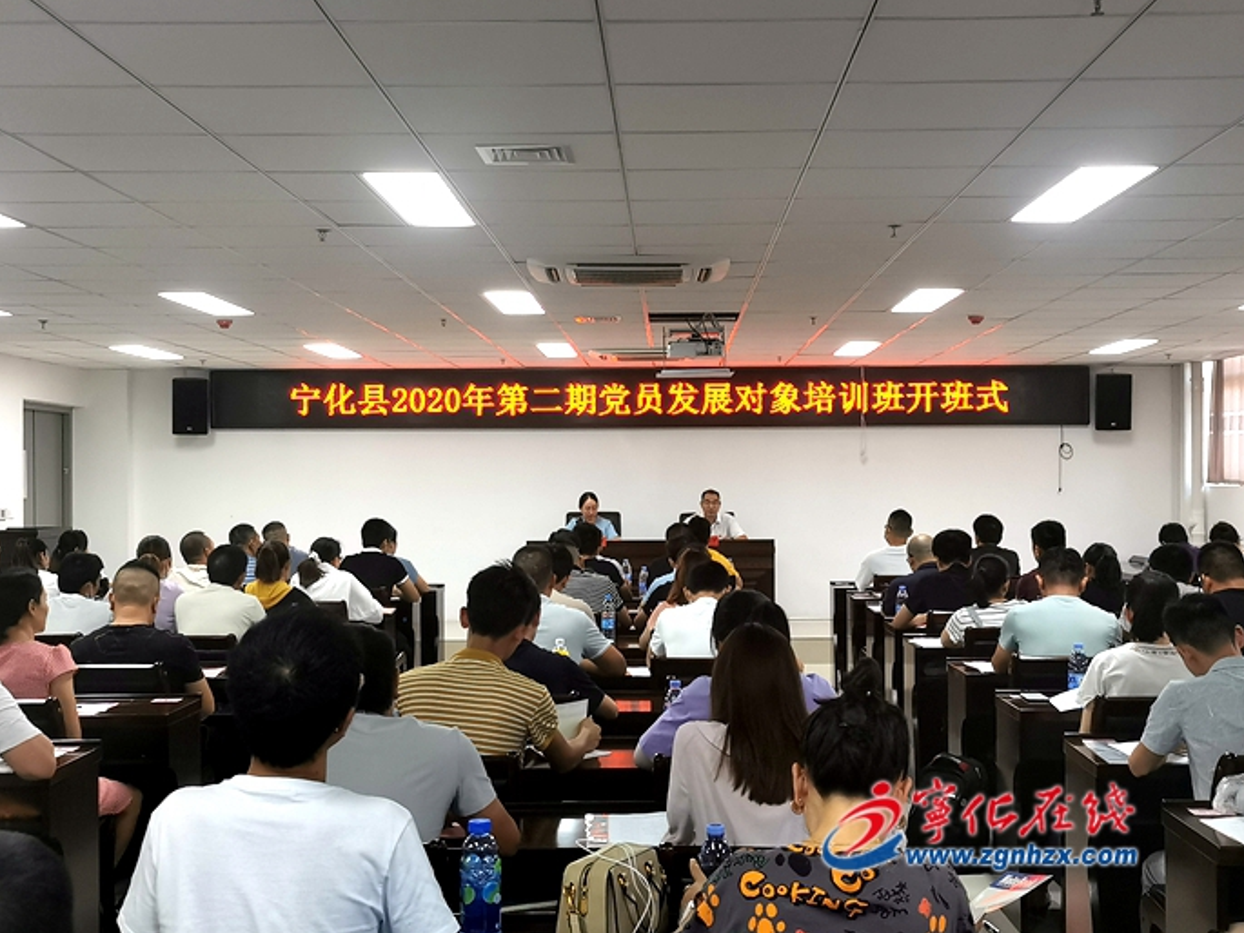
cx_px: 625
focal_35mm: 46
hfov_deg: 41.2
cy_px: 471
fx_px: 1653
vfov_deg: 31.5
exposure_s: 1/100
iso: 160
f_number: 1.8
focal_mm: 5.58
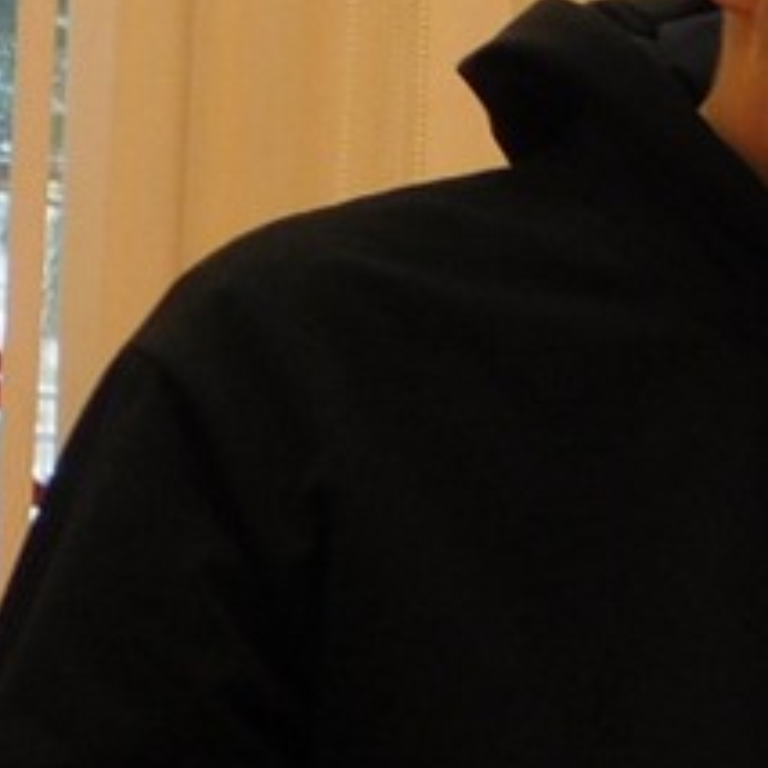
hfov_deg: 6.6
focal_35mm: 265
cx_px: 952
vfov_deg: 6.6
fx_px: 6652
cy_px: 361
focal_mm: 14.2
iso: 125
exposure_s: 1/30
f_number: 4.4
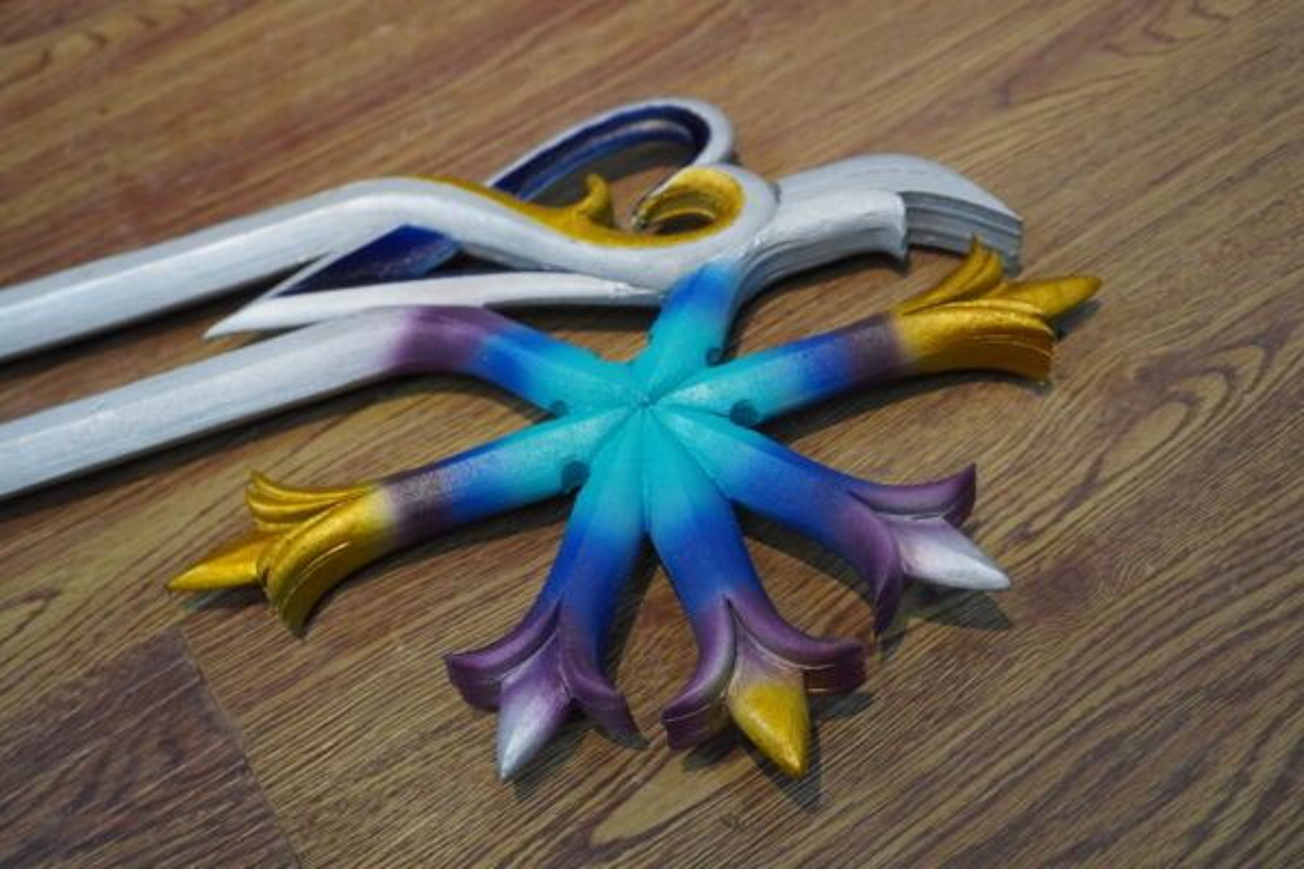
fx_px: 1358
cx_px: 652
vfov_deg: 35.5
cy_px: 434
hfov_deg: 51.3
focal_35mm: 38
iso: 320
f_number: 4.5
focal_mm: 25
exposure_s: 1/50
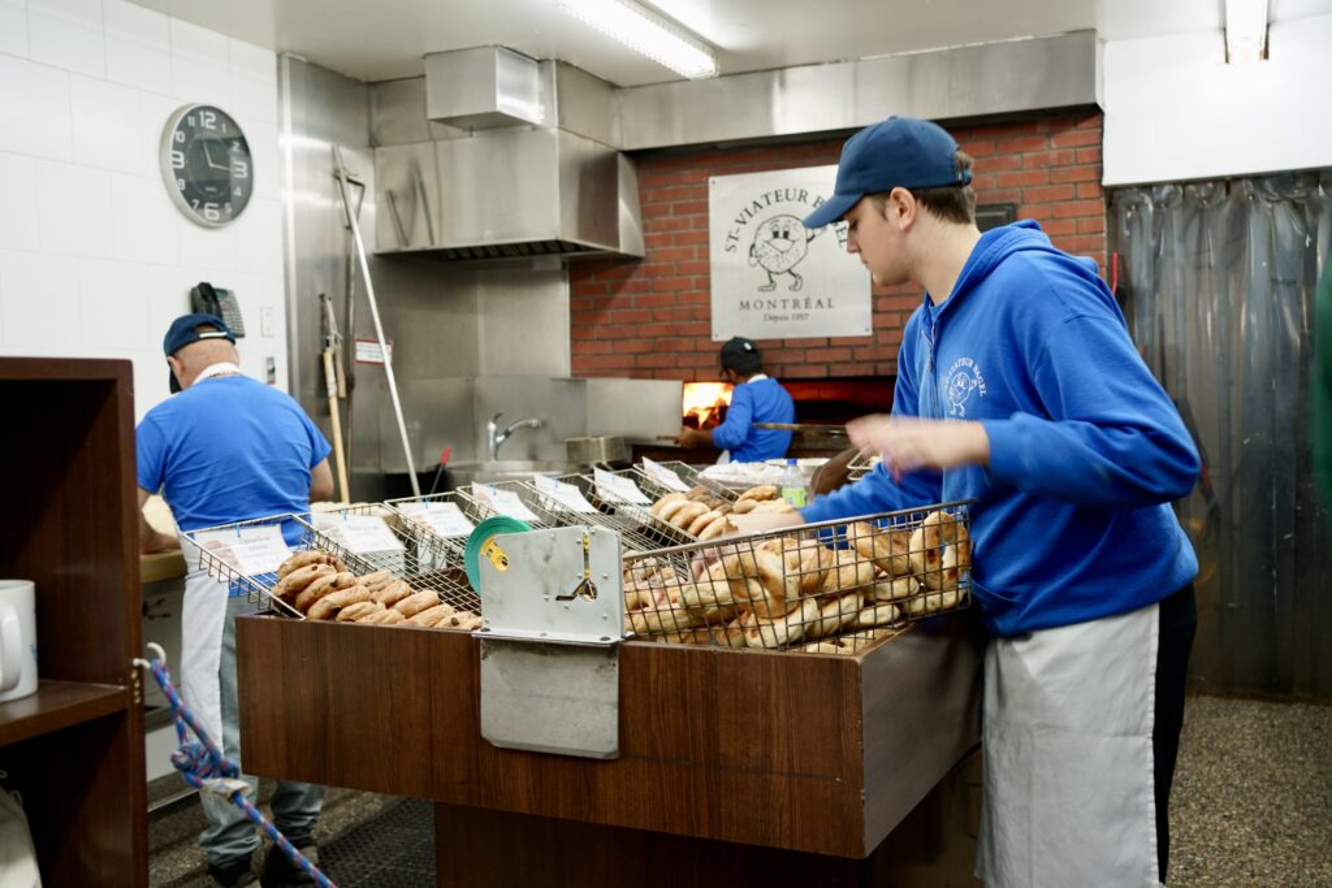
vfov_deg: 37.9
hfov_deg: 54.4
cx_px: 666
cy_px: 444
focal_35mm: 35
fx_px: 1295
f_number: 4.5
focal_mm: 35
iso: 400
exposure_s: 1/30
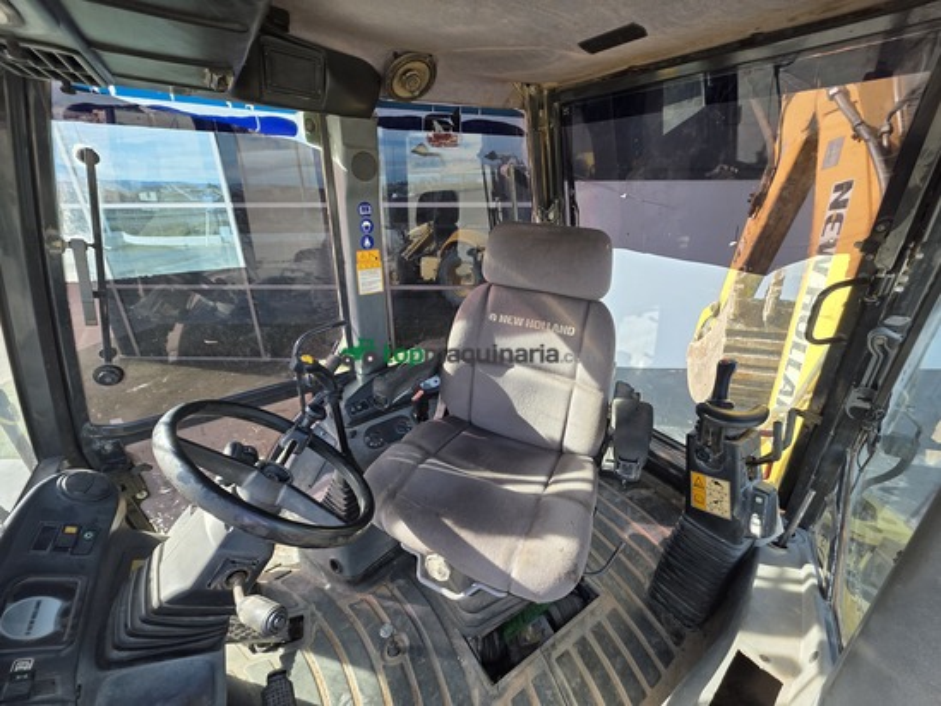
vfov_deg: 89.9
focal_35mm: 13
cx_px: 470
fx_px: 353
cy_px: 353
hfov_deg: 106.2
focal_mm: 2.2
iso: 40
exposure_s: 1/253
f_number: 1.9
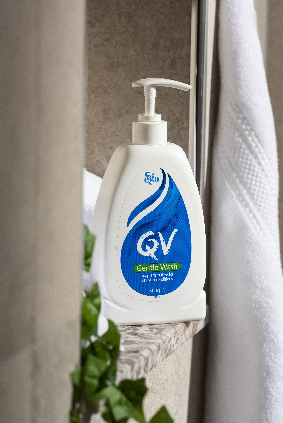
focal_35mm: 200
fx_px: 2356
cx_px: 142
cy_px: 212
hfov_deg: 6.9
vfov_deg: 10.3
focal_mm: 200
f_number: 5.6
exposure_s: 1/125
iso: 160
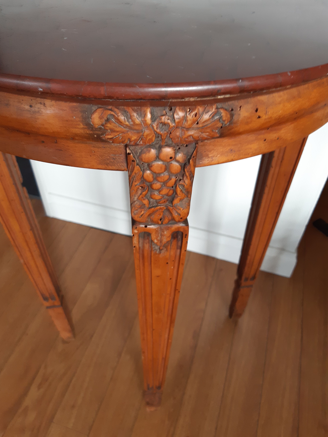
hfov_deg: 53.1
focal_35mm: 26
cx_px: 164
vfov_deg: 67.3
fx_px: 328
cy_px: 218
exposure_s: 1/50
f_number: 1.7
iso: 160
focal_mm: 3.92
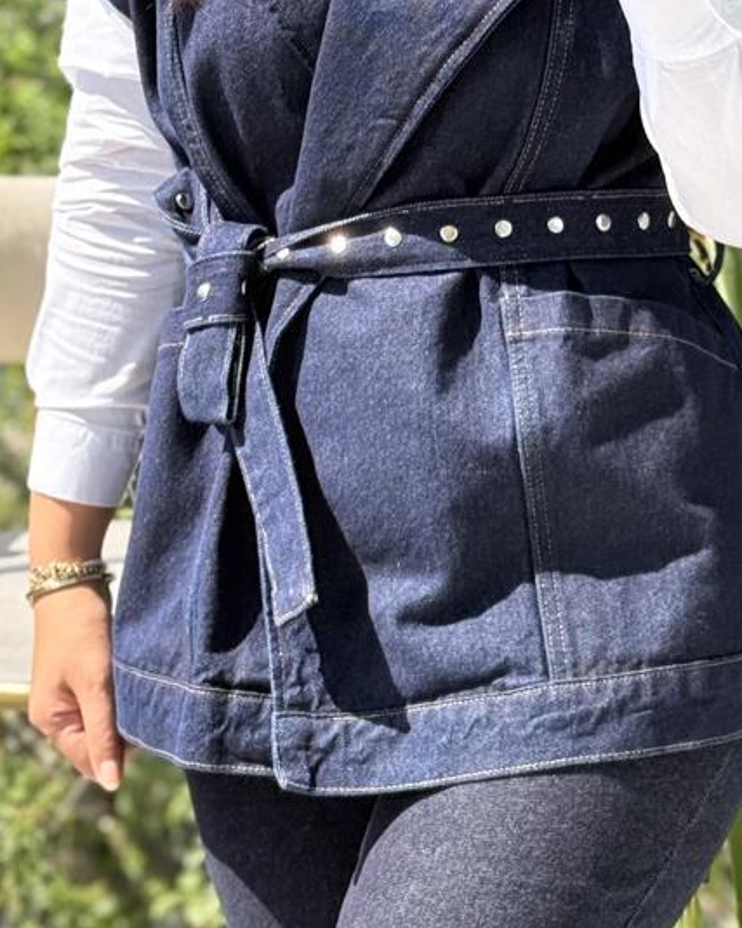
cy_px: 169
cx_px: 499
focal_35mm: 117
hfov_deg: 13.2
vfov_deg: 16.3
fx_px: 3213
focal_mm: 6.76
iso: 80
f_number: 1.78
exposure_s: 1/541
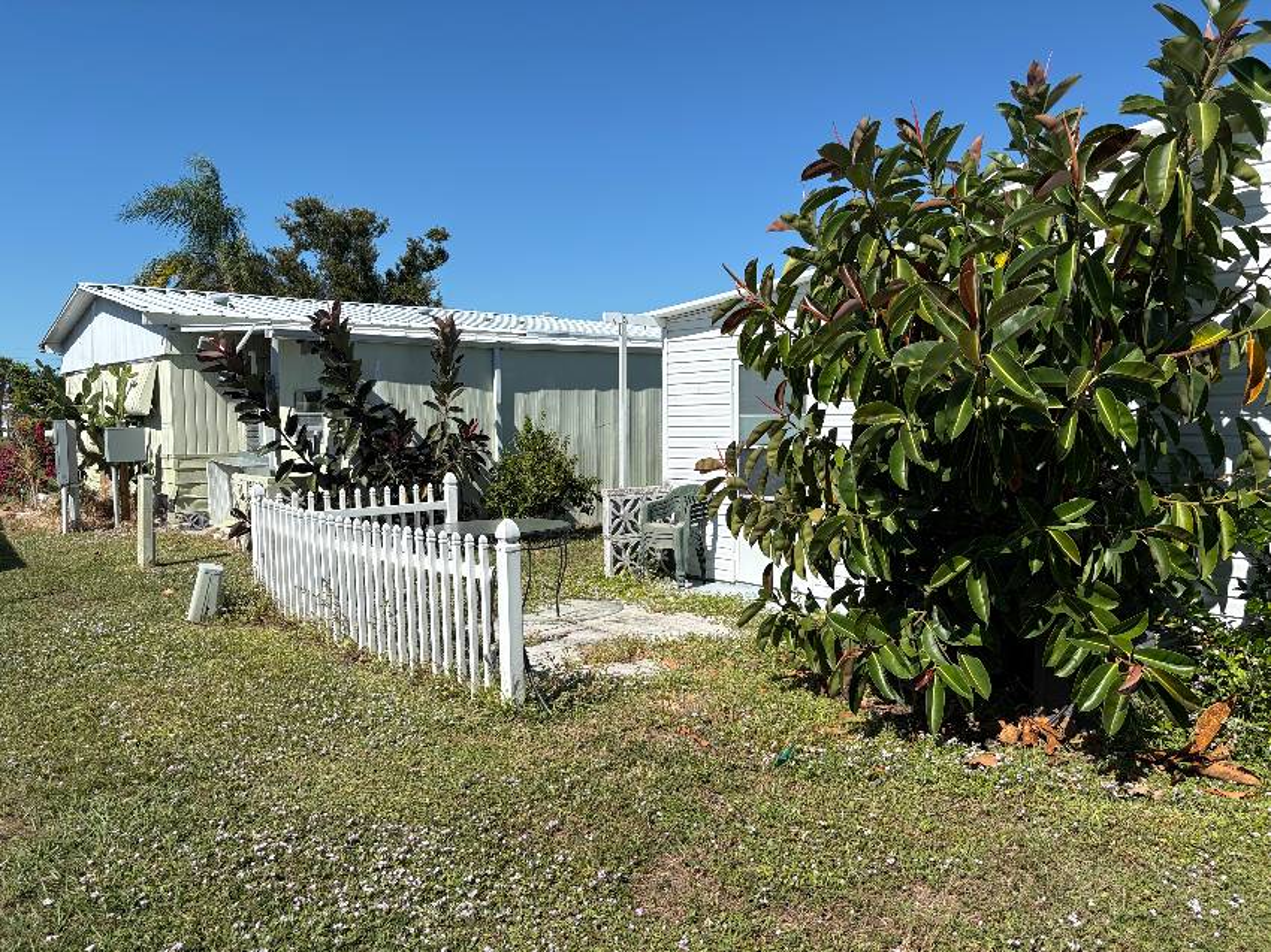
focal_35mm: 26
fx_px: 954
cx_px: 636
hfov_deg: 67.3
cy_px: 476
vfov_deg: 53.0
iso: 50
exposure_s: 1/4608
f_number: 1.6
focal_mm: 5.96
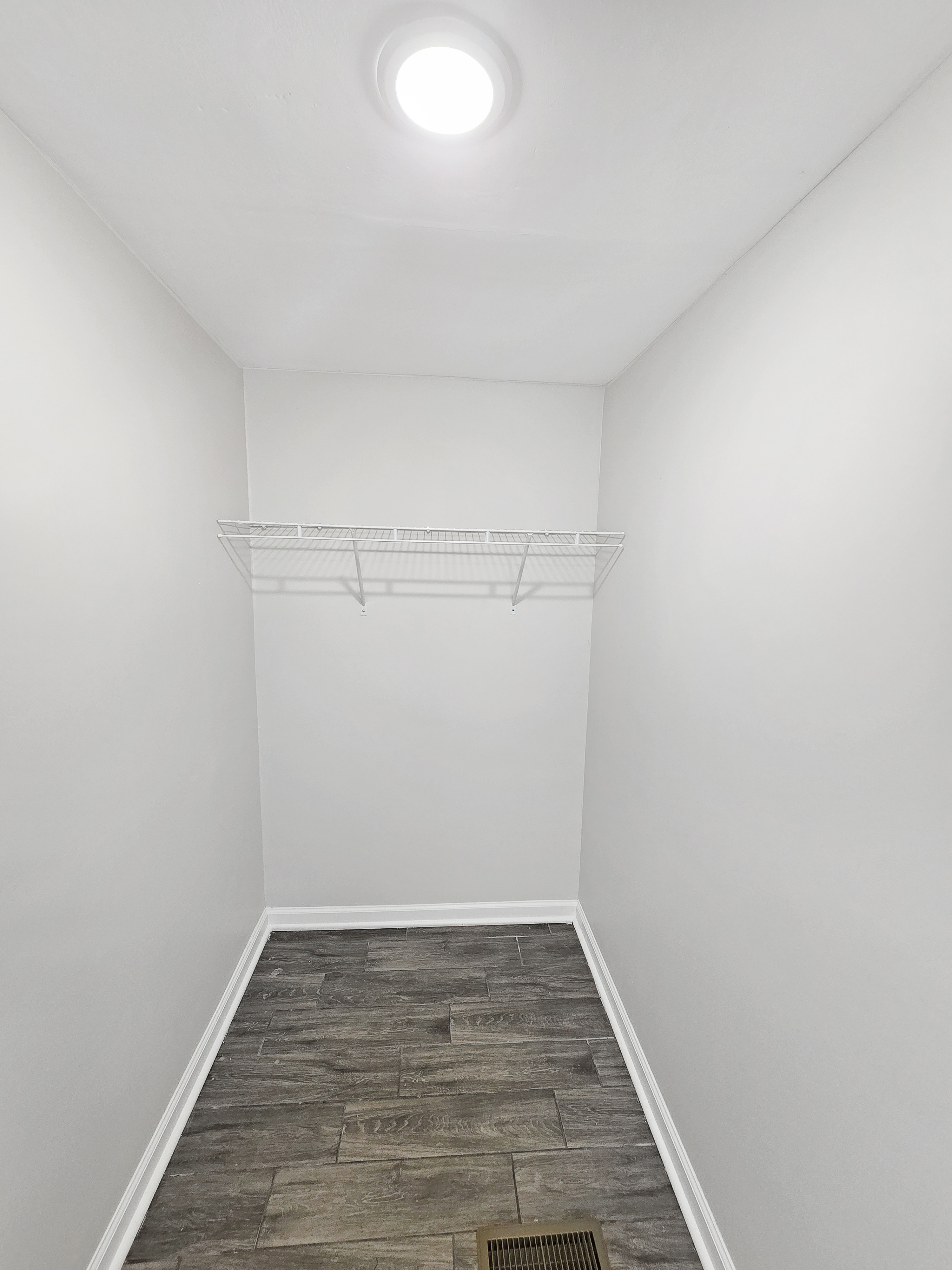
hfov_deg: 89.9
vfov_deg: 106.2
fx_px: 477
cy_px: 635
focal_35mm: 13
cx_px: 476
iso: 160
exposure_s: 1/60
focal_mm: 2.2
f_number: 2.2
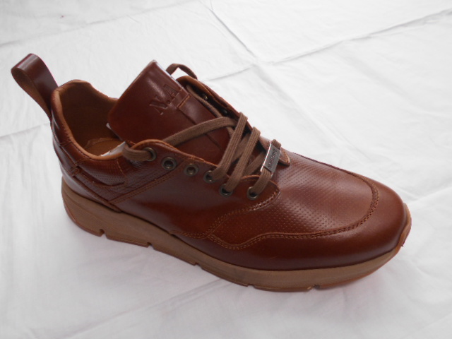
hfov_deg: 67.3
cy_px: 170
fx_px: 339
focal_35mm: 26
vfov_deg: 53.1
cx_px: 226
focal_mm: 4.6
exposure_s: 1/30
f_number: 3.2
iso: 110
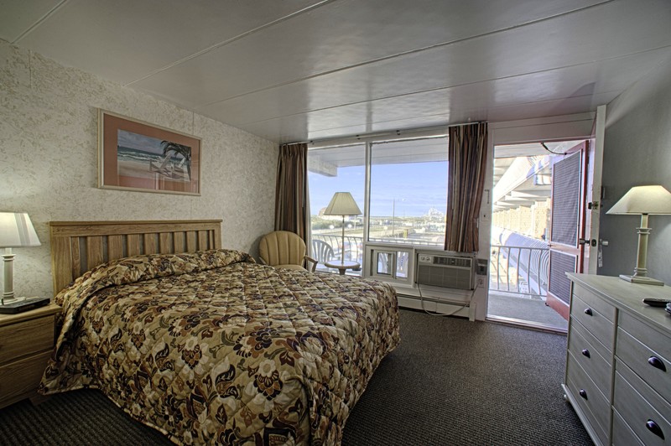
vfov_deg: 81.1
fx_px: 261
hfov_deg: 104.3
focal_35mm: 14
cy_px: 223
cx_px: 336
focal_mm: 14
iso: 200
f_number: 16
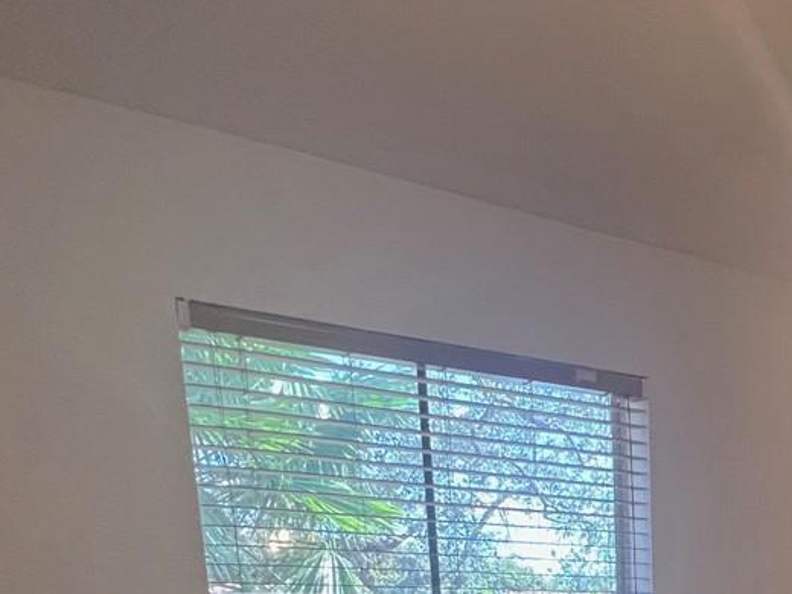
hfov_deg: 44.1
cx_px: 656
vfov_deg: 26.2
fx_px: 915
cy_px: 894
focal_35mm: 40
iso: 200
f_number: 1.8
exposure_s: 1/120
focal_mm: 1.57
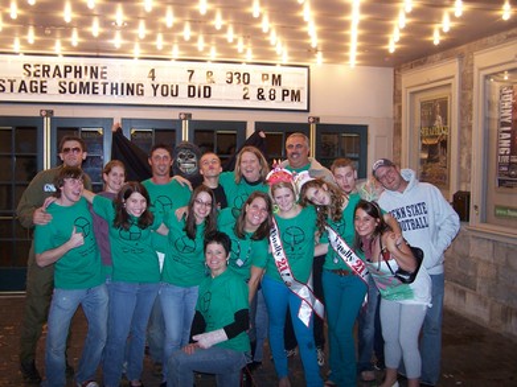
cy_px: 194
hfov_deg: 49.0
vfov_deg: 37.7
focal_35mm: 38
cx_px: 258
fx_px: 567
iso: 140
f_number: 2.8
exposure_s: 1/45
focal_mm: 6.3
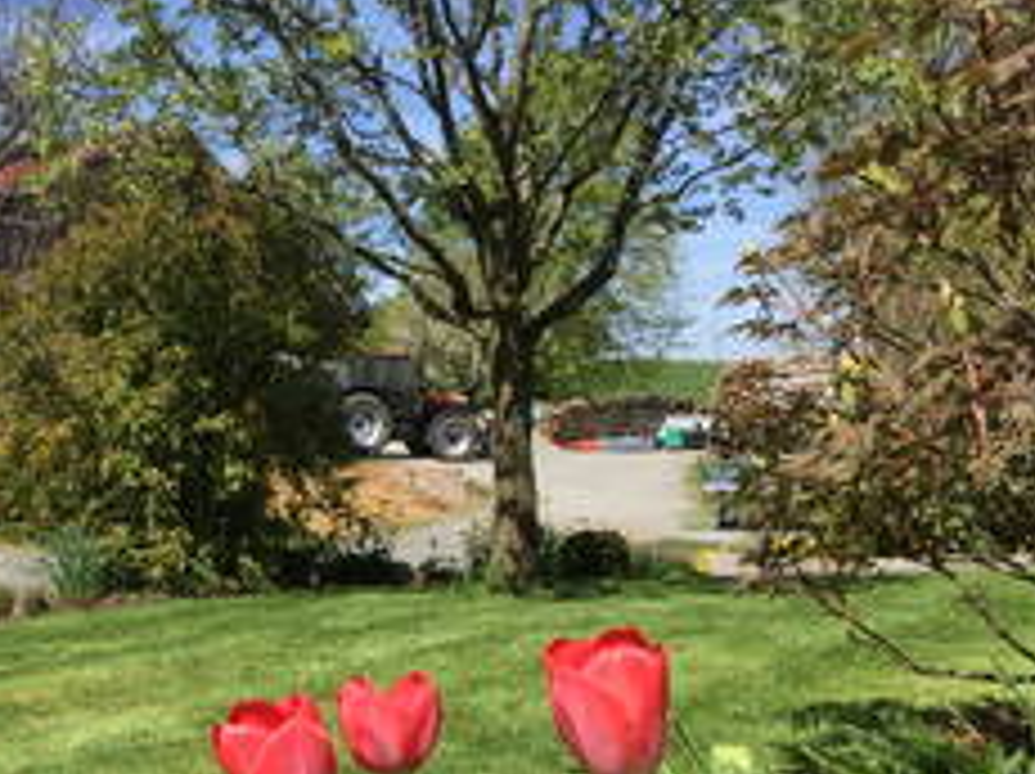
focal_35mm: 54
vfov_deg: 26.6
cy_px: 590
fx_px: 1613
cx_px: 230
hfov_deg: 34.6
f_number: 2.4
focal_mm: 3.3
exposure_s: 1/970
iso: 25
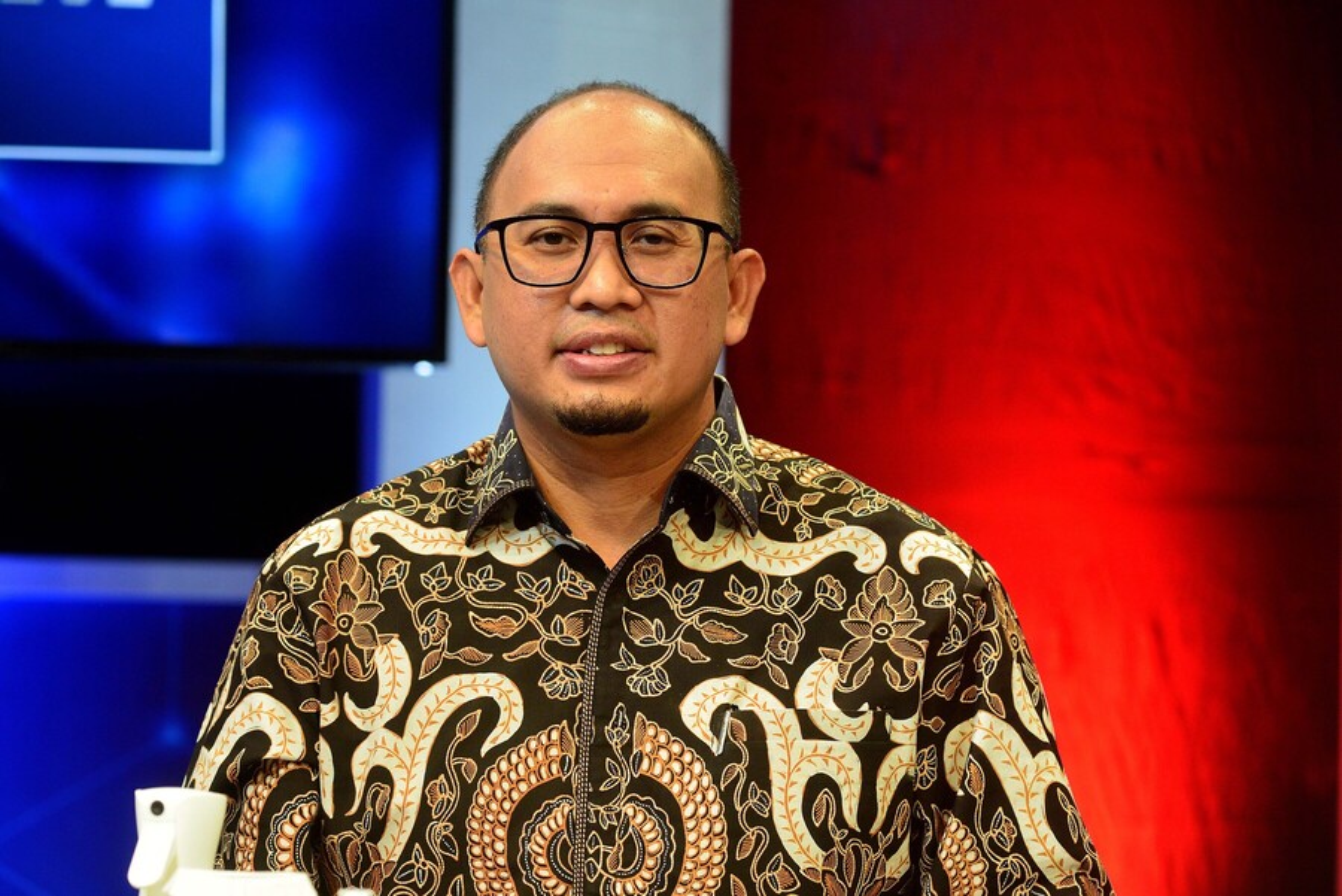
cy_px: 448
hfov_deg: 17.1
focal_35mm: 120
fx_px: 4475
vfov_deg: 11.4
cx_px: 671
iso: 2000
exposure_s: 1/125
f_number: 6.3
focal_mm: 120
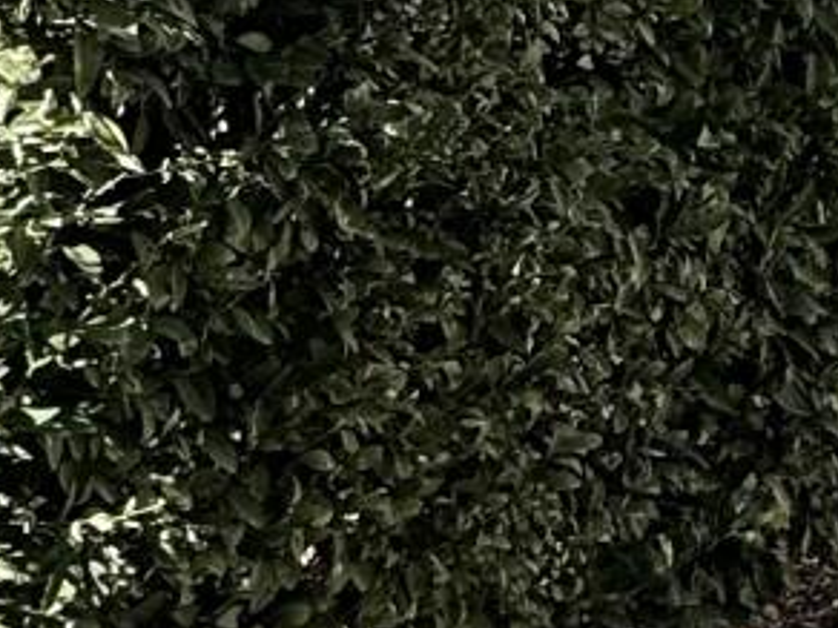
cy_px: -6
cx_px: 1607
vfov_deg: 15.1
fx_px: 2324
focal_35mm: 96
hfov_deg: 16.4
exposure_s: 1/1567
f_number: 2.2
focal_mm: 2.22
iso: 50
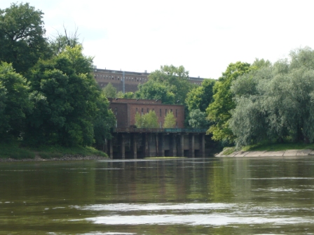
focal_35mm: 86
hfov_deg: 22.8
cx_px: 157
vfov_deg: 17.2
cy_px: 118
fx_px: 780
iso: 100
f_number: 5.2
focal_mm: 14.1
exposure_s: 1/250
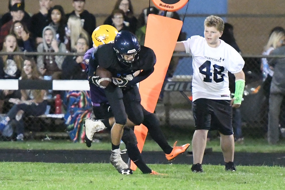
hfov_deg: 6.9
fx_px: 2375
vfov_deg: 4.6
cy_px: 95
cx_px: 142
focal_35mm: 300
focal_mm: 200
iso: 22800
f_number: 2.8
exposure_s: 1/800
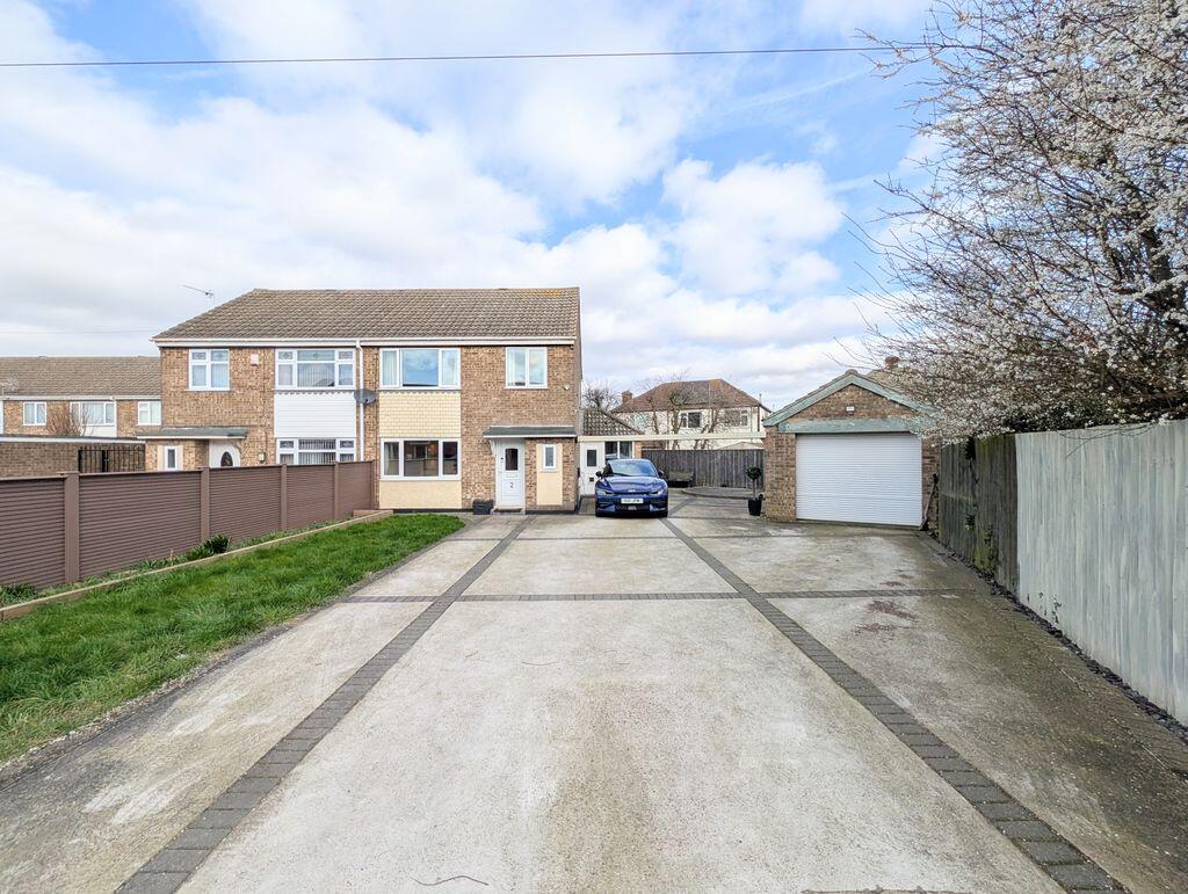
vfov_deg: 94.6
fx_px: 412
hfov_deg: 110.5
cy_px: 447
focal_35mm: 12
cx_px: 594
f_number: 1.7
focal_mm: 2.02
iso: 51
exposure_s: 1/2439
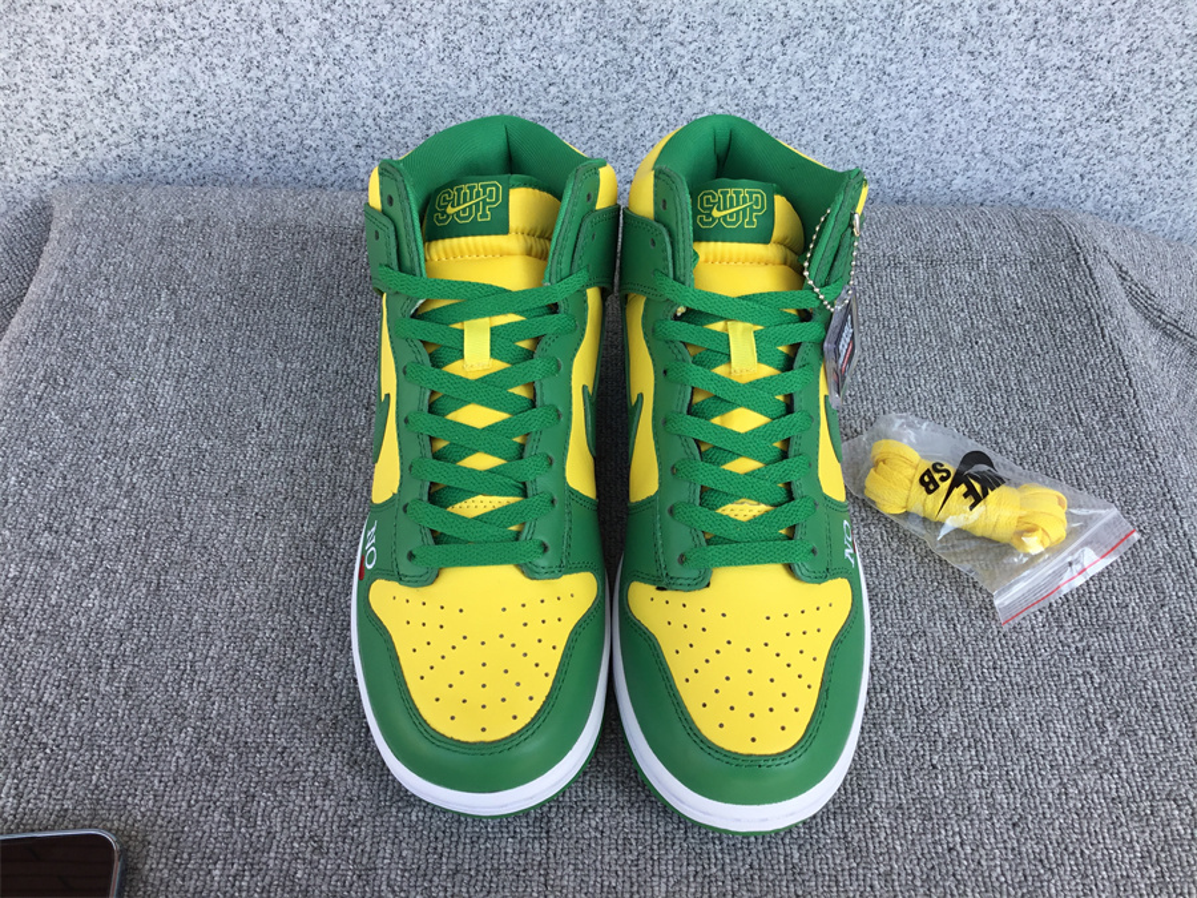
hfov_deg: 58.4
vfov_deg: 45.4
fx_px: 1072
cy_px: 449
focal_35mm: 31
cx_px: 598
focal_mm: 3.3
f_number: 2.4
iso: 25
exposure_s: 1/256
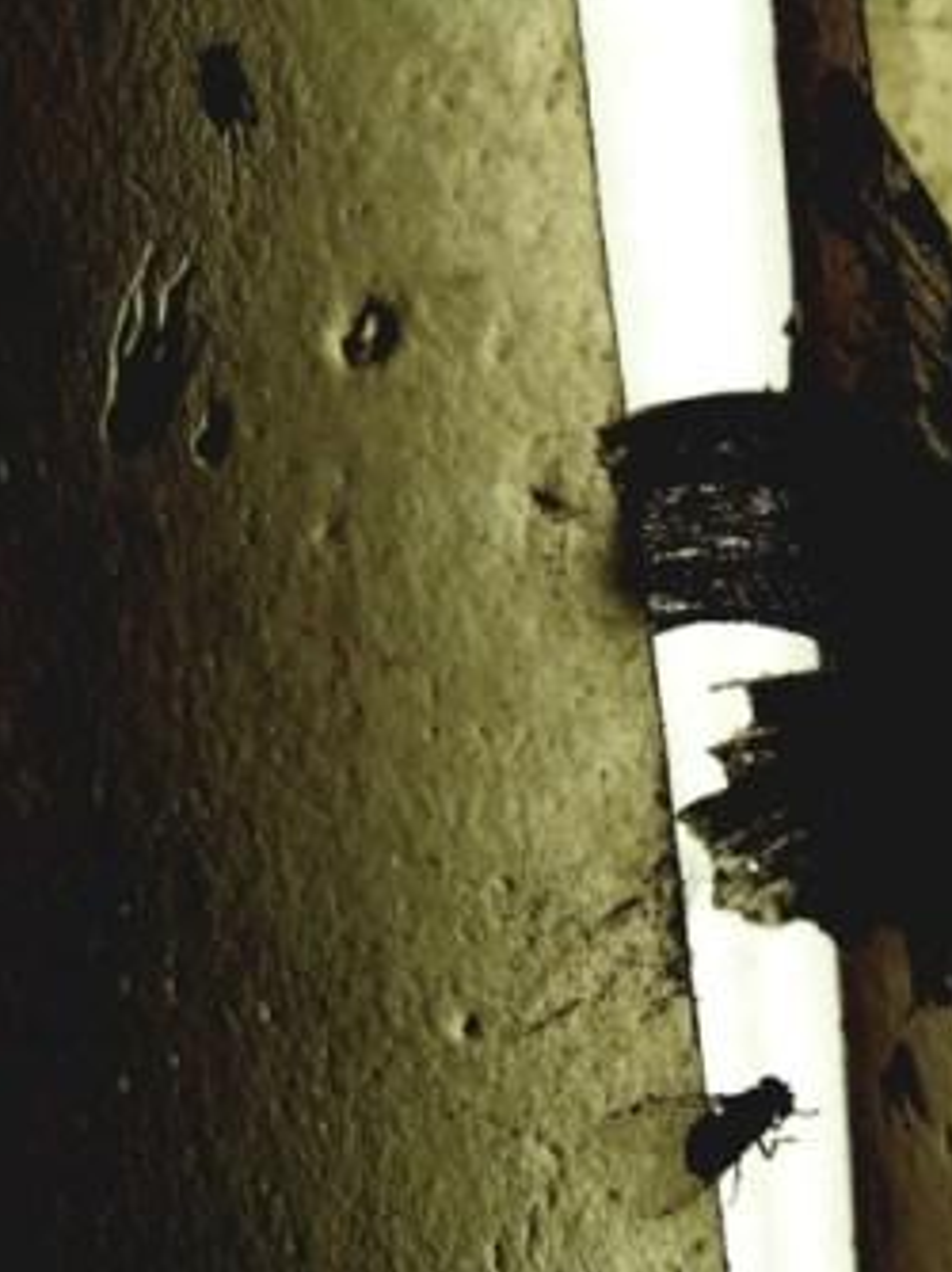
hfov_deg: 16.3
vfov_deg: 21.8
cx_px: 666
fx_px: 3304
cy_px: 636
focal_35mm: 90
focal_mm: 11.1
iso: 50
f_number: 5.6
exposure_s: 1/200
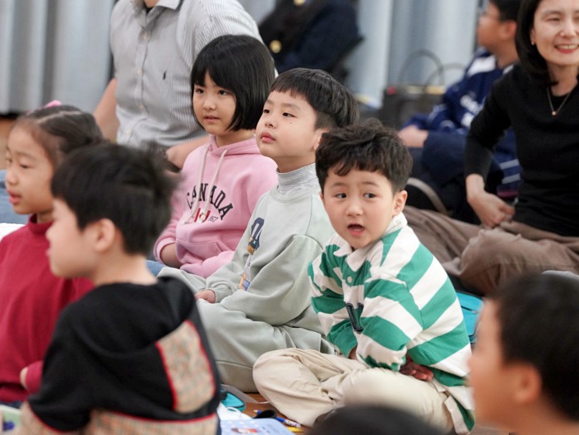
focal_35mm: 246
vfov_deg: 6.0
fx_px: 4115
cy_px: 189
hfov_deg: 8.0
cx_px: 215
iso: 3200
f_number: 4
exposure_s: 1/250
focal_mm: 200
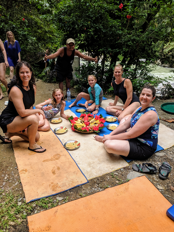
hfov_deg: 53.1
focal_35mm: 26
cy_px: 116
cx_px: 87
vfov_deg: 67.3
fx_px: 174
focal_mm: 4.67
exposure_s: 1/303
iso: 49
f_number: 2
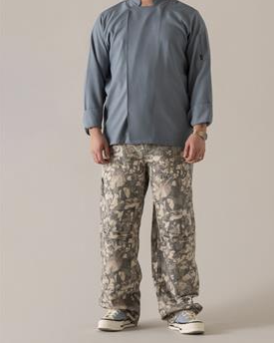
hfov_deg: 10.5
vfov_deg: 13.1
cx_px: 152
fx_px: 1491
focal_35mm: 147
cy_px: 124
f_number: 11
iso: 320
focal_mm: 116
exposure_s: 1/160
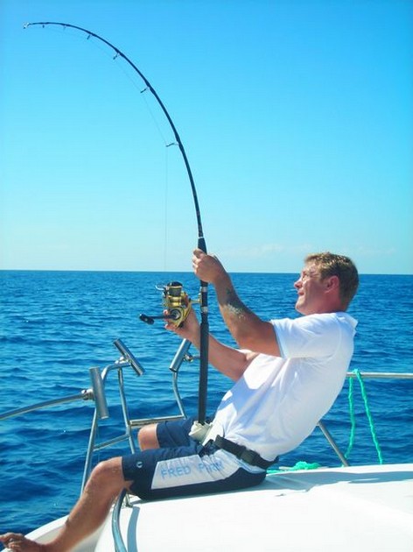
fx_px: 1035
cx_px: 206
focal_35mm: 65
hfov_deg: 22.6
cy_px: 276
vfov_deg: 29.8
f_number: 7.7
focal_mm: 10.8
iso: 50
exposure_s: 1/168
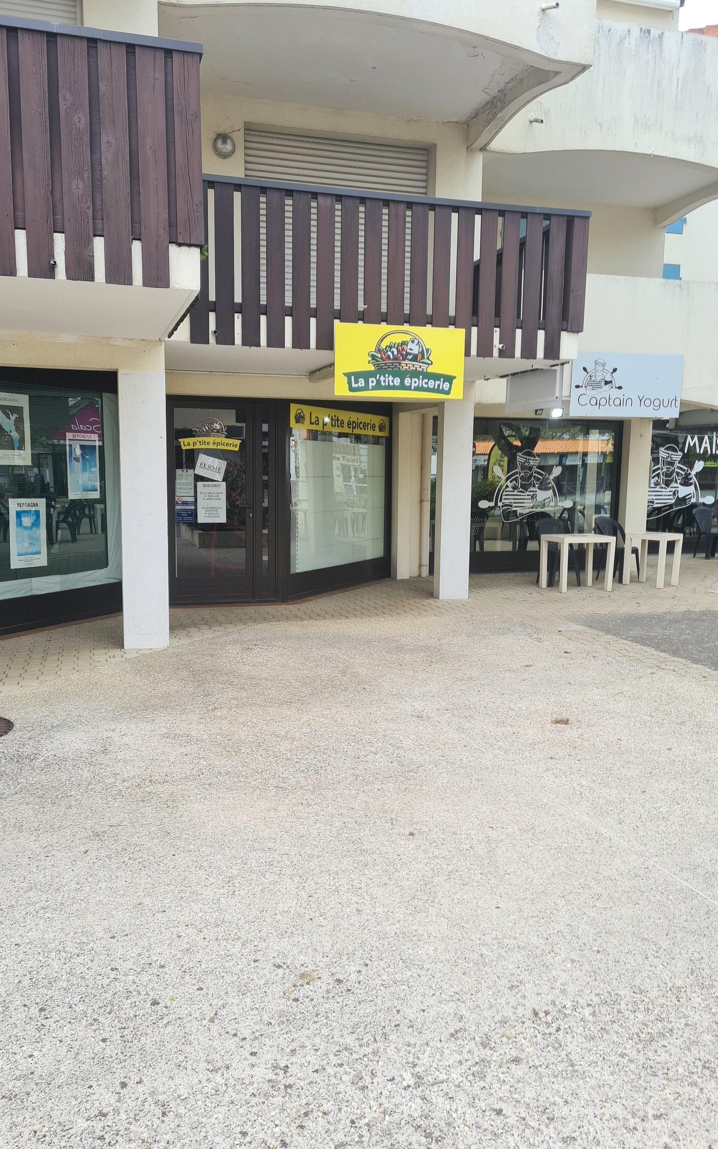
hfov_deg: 44.5
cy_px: 569
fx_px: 877
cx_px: 326
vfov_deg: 66.5
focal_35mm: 28
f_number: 1.8
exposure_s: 1/1056
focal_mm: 5.4
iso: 50
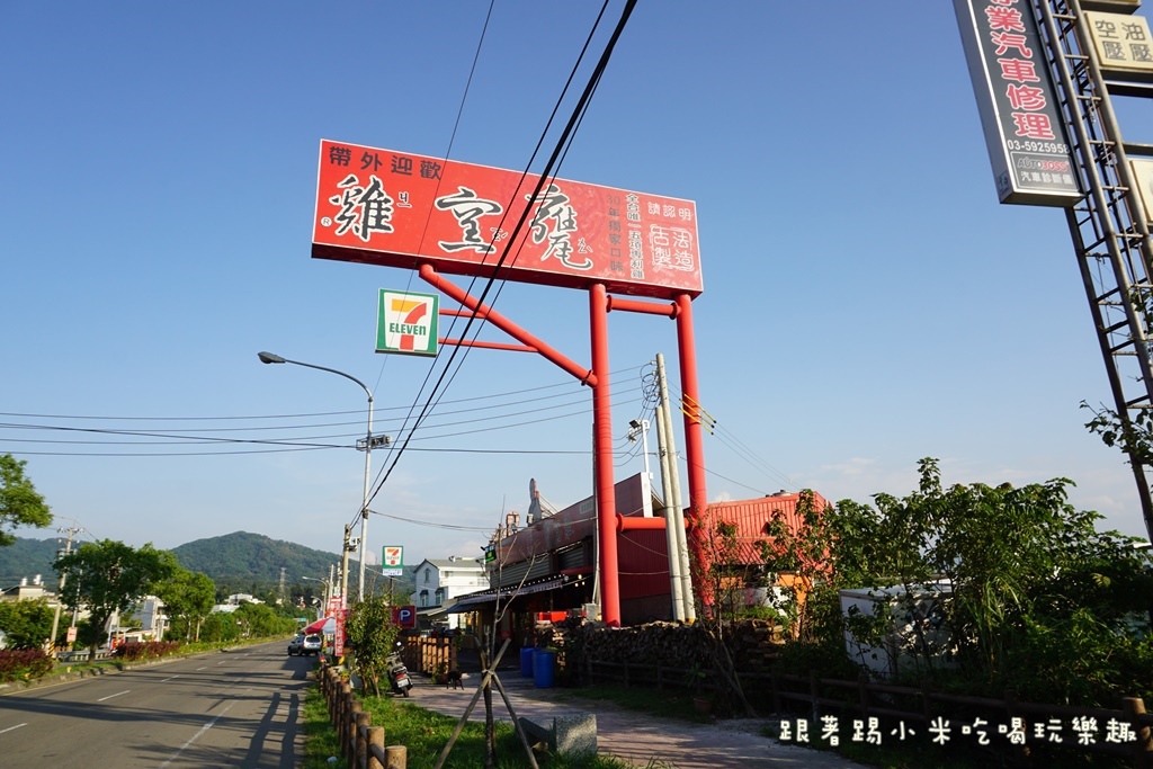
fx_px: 769
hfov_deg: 73.7
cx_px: 576
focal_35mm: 24
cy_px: 384
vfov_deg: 53.1
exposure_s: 1/100
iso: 100
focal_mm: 16
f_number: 11
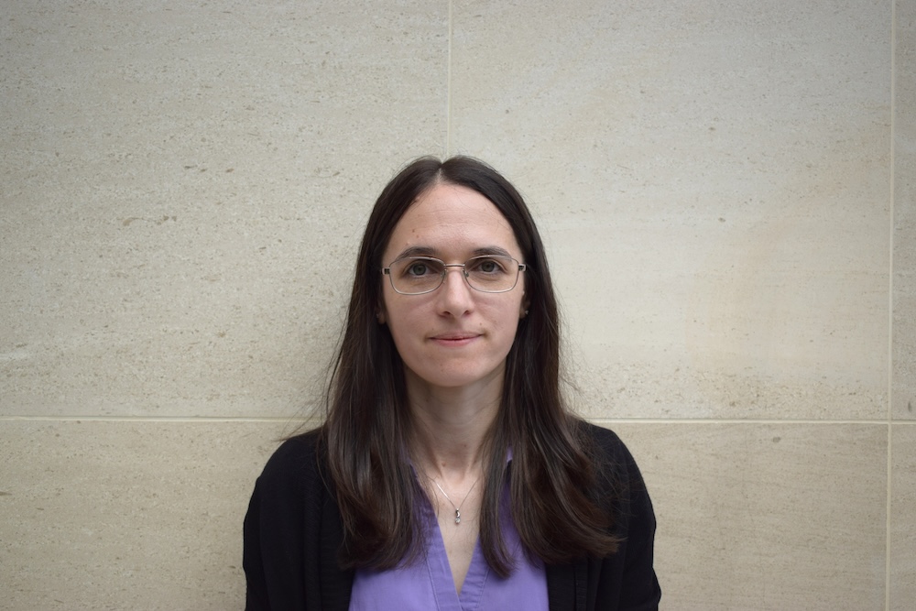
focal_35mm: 48
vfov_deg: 28.1
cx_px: 458
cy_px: 306
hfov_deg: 41.1
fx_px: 1221
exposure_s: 1/200
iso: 200
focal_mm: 32
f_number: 4.5
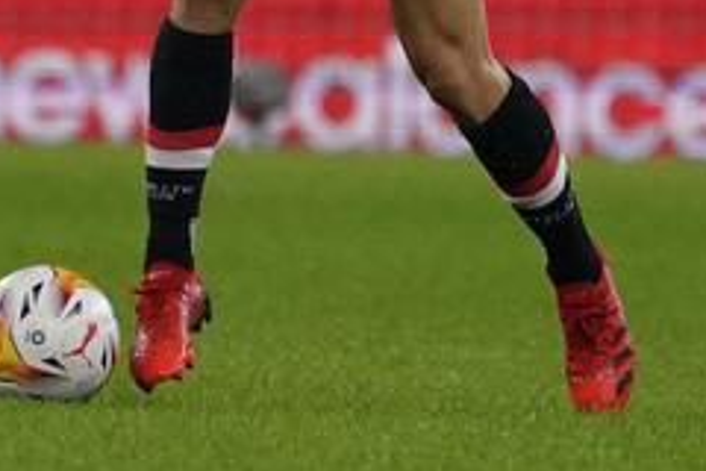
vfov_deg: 0.8
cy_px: -147
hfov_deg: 1.1
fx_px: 35552
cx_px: 285
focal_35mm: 1813
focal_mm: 400
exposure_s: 1/2000
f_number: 5.6
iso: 6400
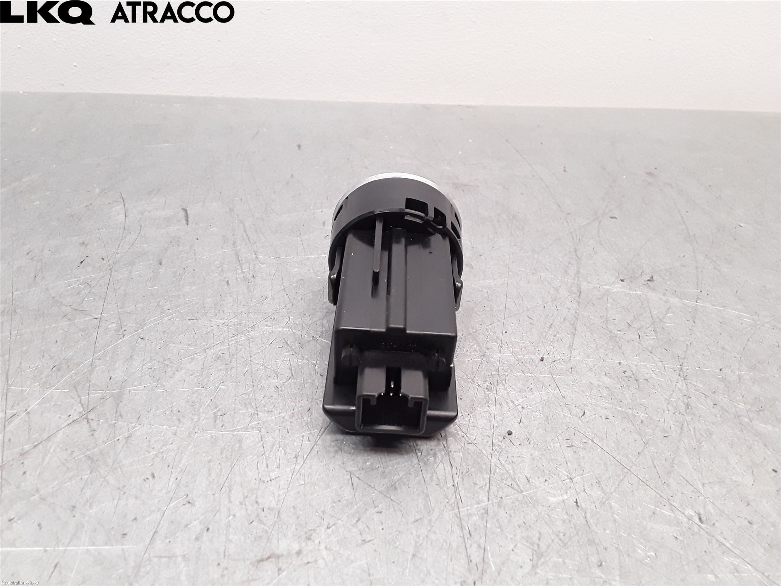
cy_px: 293
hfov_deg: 63.4
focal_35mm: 28
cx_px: 390
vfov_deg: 49.7
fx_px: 632
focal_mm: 2.91
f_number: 1.9
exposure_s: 1/100
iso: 100
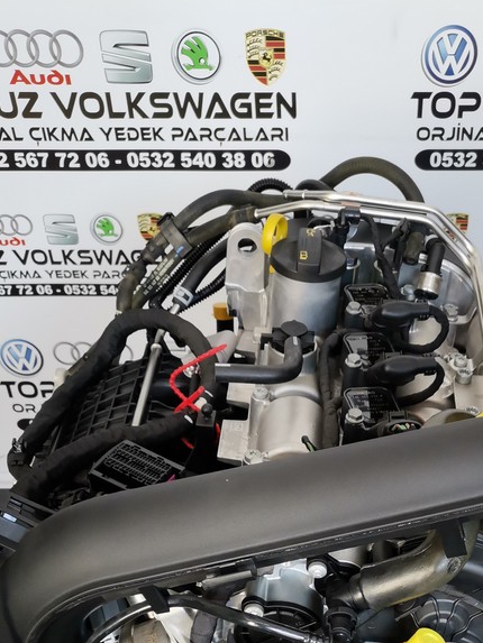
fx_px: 911
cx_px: 338
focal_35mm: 49
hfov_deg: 29.4
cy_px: 596
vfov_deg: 36.2
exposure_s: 1/100
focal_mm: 4.75
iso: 100
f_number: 1.8
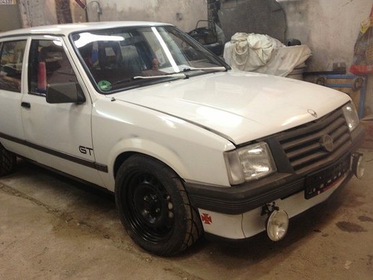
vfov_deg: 35.1
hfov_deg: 45.7
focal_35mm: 41
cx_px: 169
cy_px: 119
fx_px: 442
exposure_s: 1/20
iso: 125
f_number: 2.4
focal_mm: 4.28
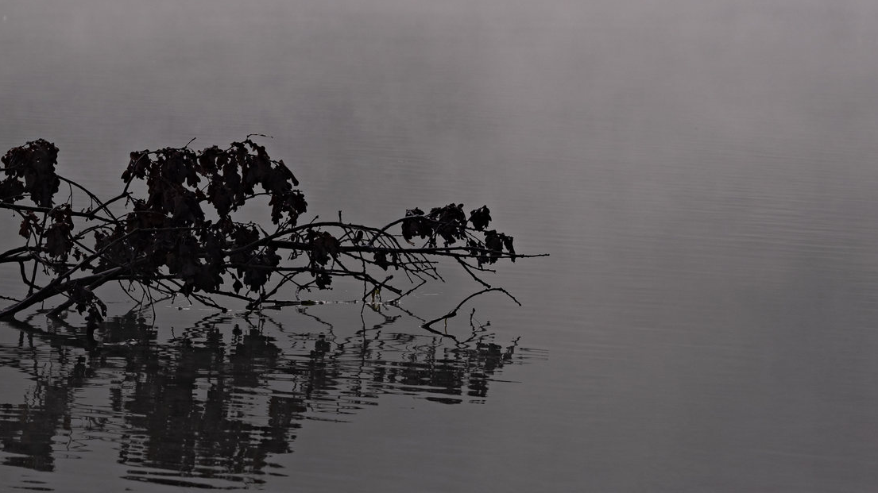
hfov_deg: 8.4
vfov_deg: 4.7
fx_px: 5959
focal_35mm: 256
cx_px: 217
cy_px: 195
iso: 80
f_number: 7.1
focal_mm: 100
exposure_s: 1/30
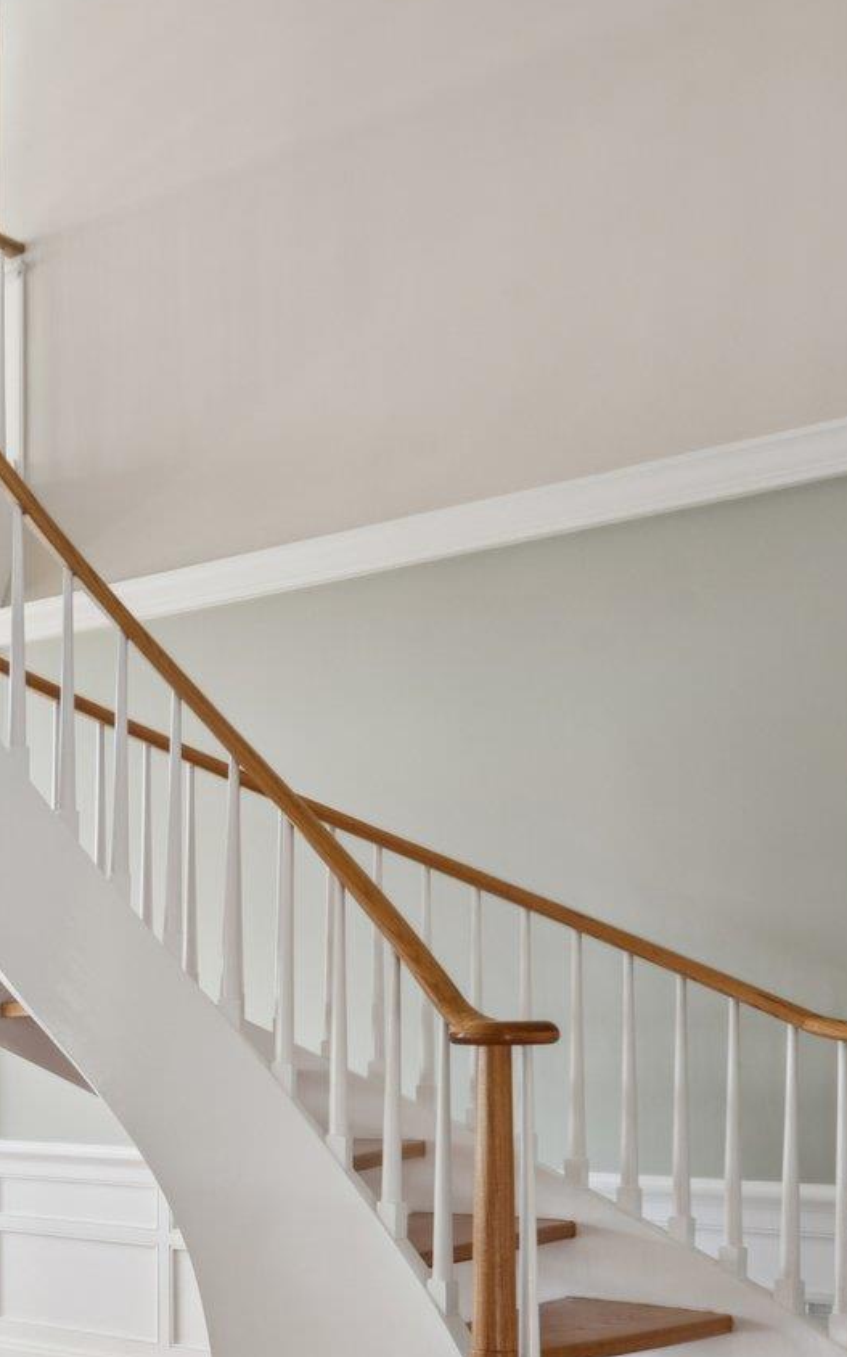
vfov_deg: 41.2
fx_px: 1737
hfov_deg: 22.8
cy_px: 1049
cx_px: -389
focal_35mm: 47
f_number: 8
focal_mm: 19
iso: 125
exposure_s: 1/50
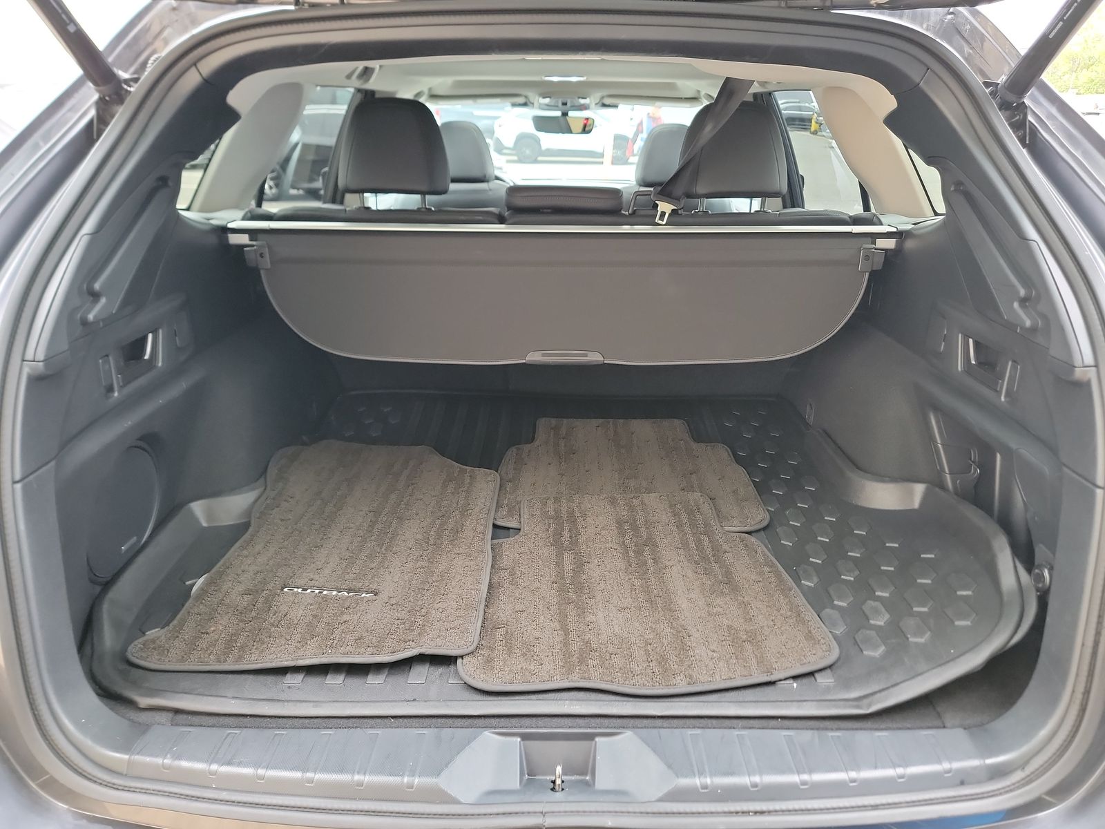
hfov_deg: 71.6
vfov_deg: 56.8
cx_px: 552
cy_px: 414
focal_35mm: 24
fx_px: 766
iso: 990
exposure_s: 1/59
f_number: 1.8
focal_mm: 6.7
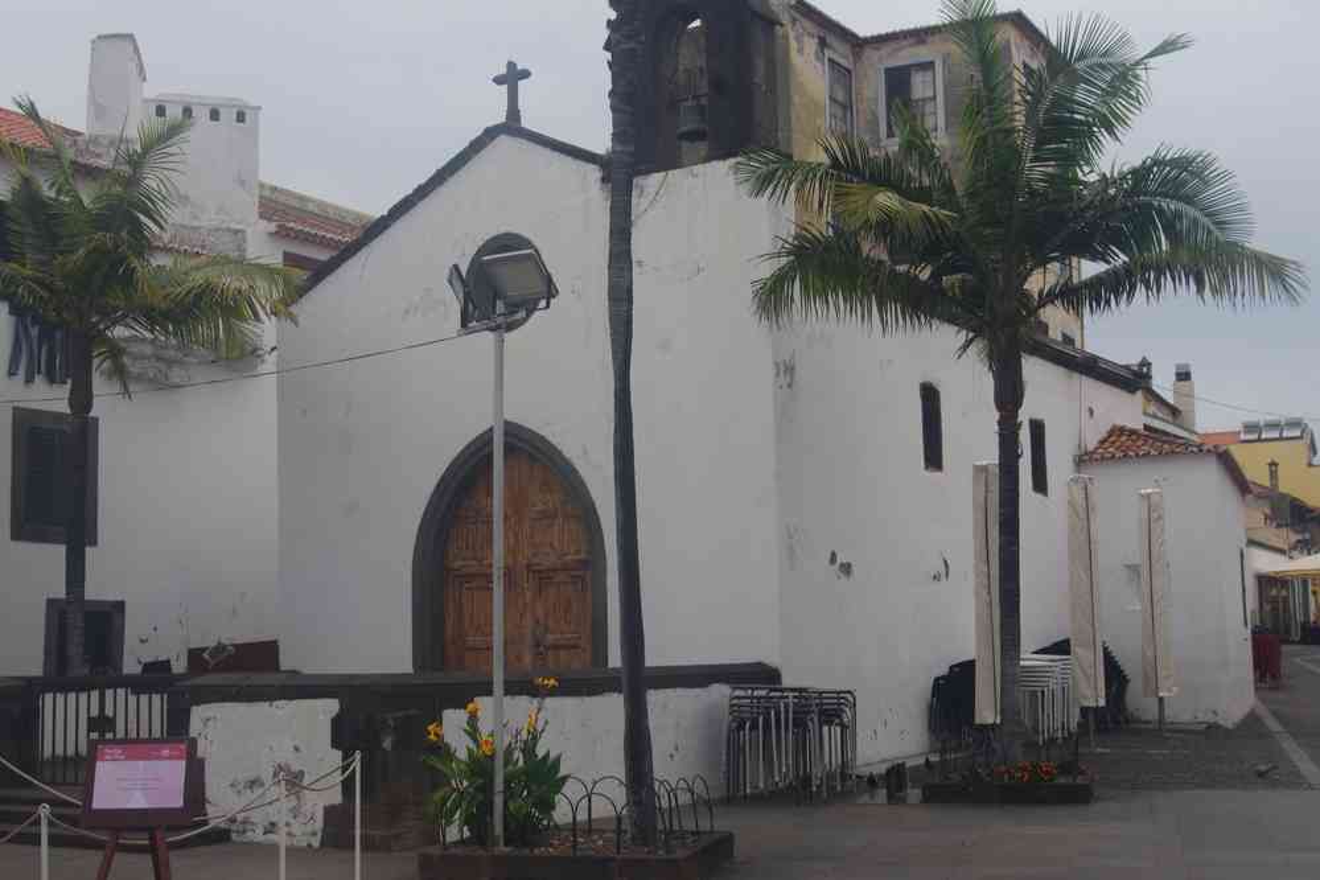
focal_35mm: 50
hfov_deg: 40.0
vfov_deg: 27.3
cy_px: 440
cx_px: 660
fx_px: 1815
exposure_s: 1/80
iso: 200
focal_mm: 33
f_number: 11
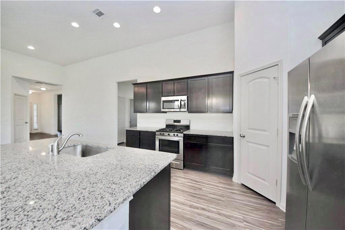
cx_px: 172
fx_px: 115
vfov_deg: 90.0
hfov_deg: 112.6
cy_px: 115
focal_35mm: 12
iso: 800
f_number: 5.6
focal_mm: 8
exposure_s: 1/125
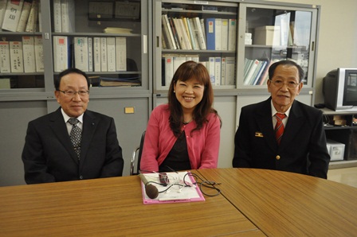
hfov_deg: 57.3
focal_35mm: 33
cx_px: 178
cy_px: 118
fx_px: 327
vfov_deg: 39.9
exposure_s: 1/320
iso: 2000
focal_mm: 22
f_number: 4
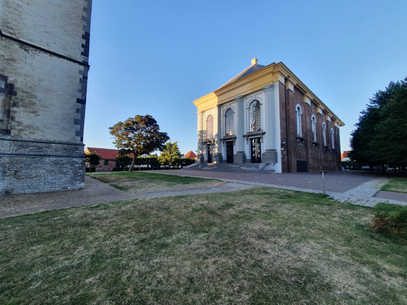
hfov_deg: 106.2
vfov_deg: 89.9
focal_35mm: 13
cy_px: 152
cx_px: 204
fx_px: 153
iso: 50
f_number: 2.2
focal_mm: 1.8
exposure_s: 1/227
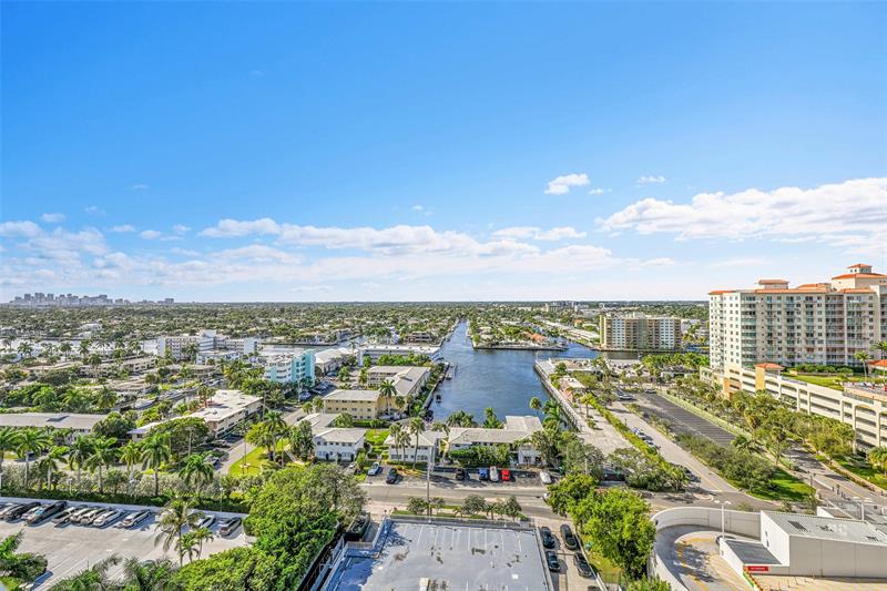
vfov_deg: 77.3
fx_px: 369
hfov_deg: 100.4
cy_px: 296
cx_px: 444
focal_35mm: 15
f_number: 9
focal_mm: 15
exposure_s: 1/320
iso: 80
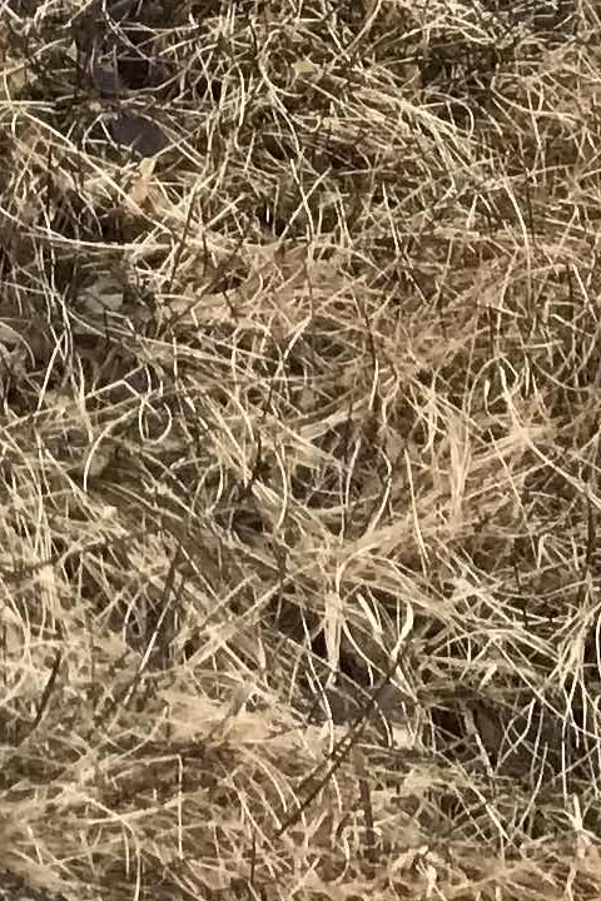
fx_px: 4081
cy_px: -1084
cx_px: -999
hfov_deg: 7.7
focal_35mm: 163
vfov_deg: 11.1
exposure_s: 1/704
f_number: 1.8
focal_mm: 3.99
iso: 20
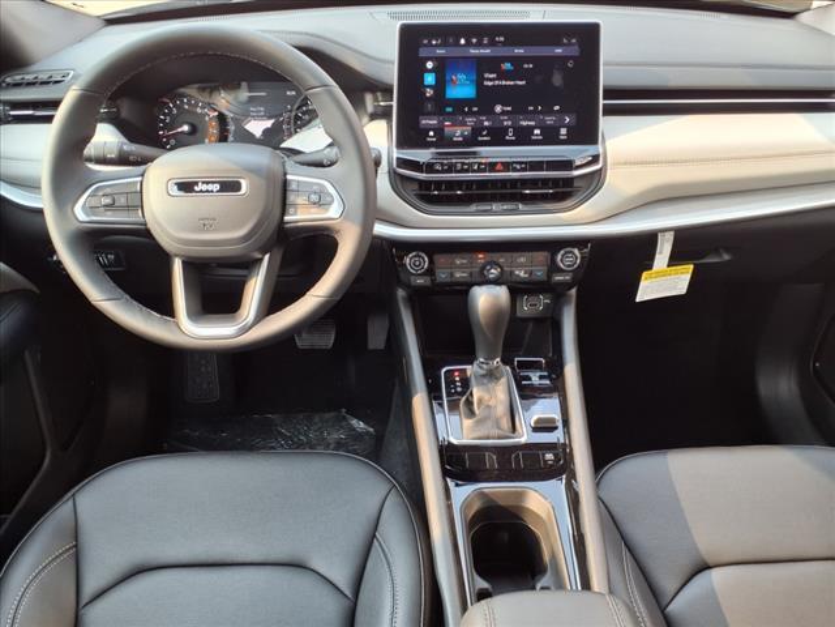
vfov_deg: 51.4
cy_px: 314
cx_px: 418
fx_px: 651
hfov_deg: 65.3
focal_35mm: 27
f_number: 1.9
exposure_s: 1/120
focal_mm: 3.58
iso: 40
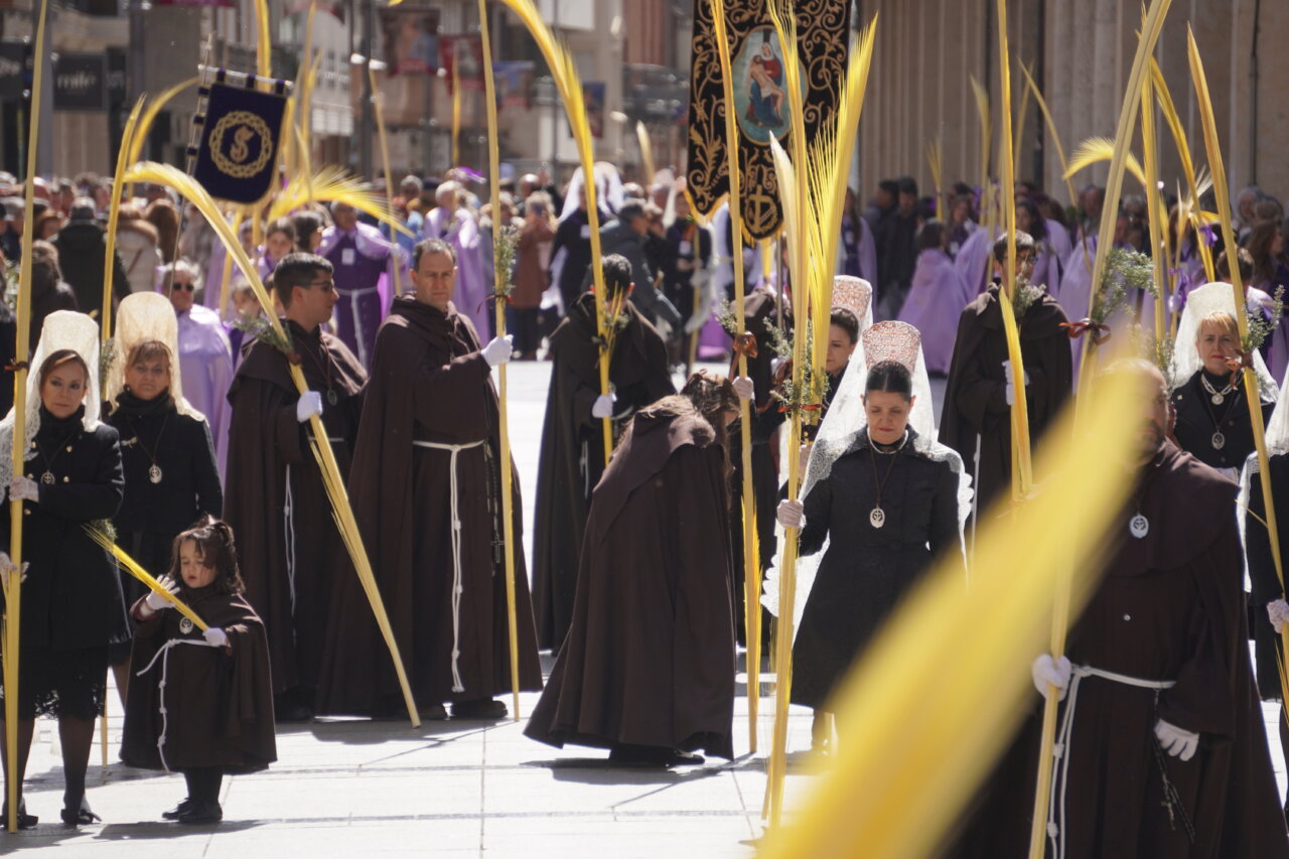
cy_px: 430
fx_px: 11277
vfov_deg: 4.4
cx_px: 644
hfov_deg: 6.5
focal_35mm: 315
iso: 160
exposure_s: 1/400
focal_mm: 210
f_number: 6.3
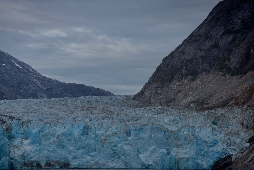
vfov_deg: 13.2
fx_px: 734
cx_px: 109
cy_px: 97
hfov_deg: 19.6
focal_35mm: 104
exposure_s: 1/200
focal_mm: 86
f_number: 9
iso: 100
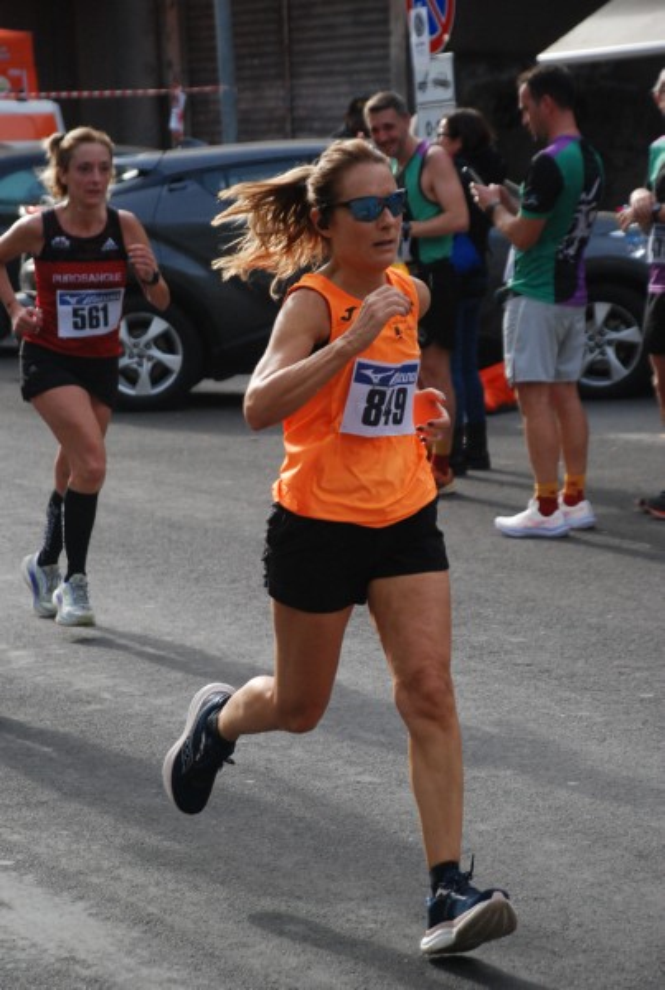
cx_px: 332
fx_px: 3514
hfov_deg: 10.8
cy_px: 495
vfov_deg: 16.0
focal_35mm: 128
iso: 1000
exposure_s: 1/1000
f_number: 5.6
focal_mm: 85
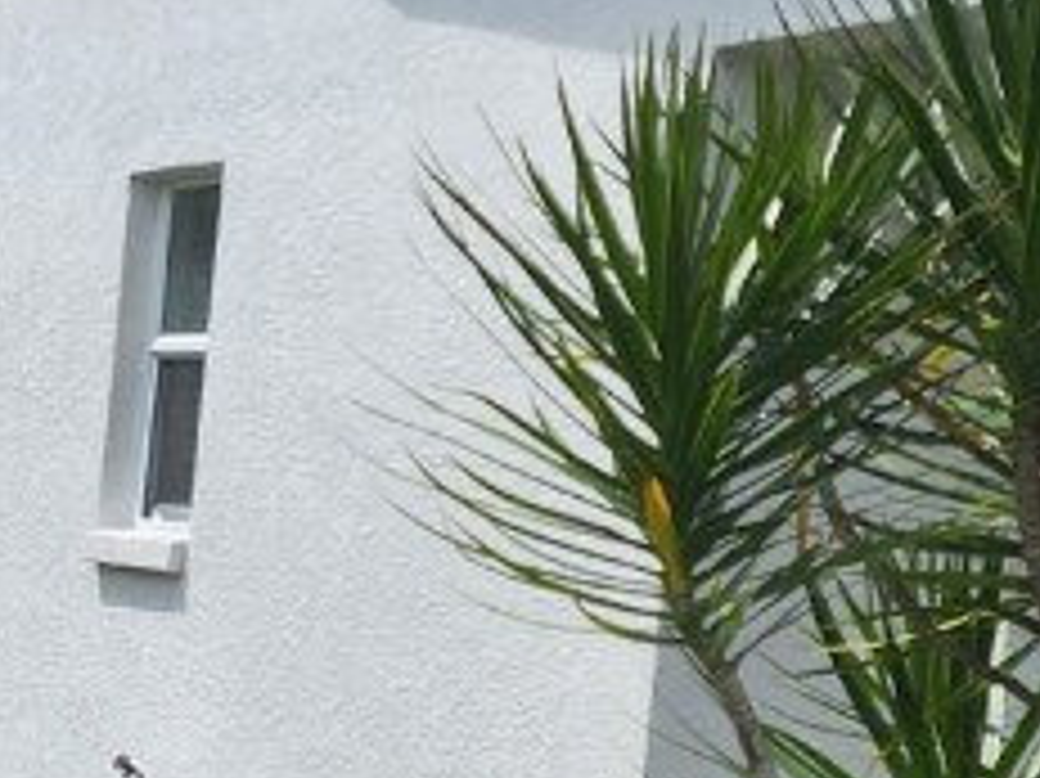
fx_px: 3063
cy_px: 625
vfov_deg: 14.4
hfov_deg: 17.3
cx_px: -527
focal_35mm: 102
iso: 12
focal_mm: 6.4
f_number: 1.8
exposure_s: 1/1709
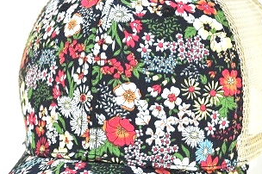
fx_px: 647
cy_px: 115
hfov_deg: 22.9
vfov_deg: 15.3
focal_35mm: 89
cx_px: 149
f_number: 6.3
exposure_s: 1/160
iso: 200
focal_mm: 28
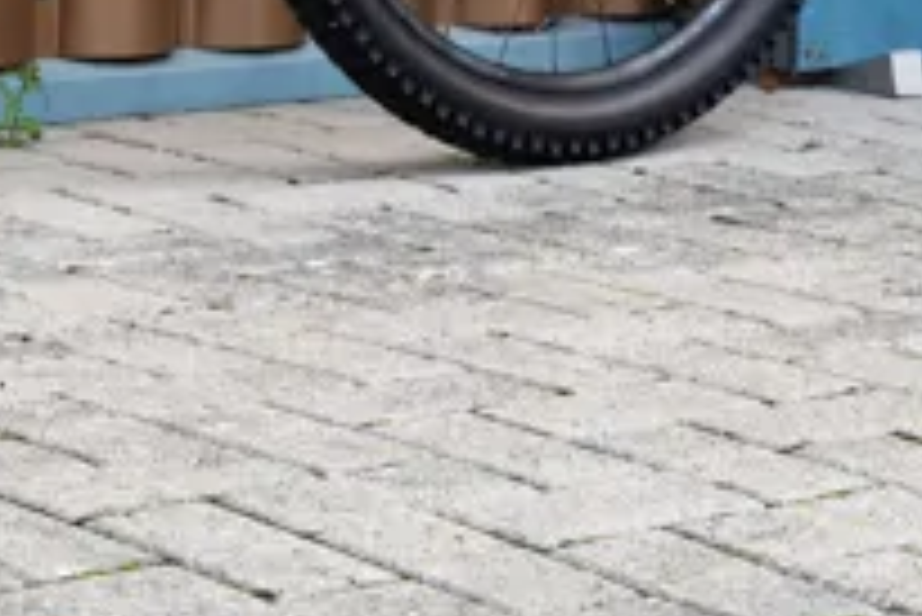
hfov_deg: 11.0
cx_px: 328
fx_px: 4793
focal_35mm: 187
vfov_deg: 7.1
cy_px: -542
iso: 800
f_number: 5
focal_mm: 48
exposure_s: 1/1000
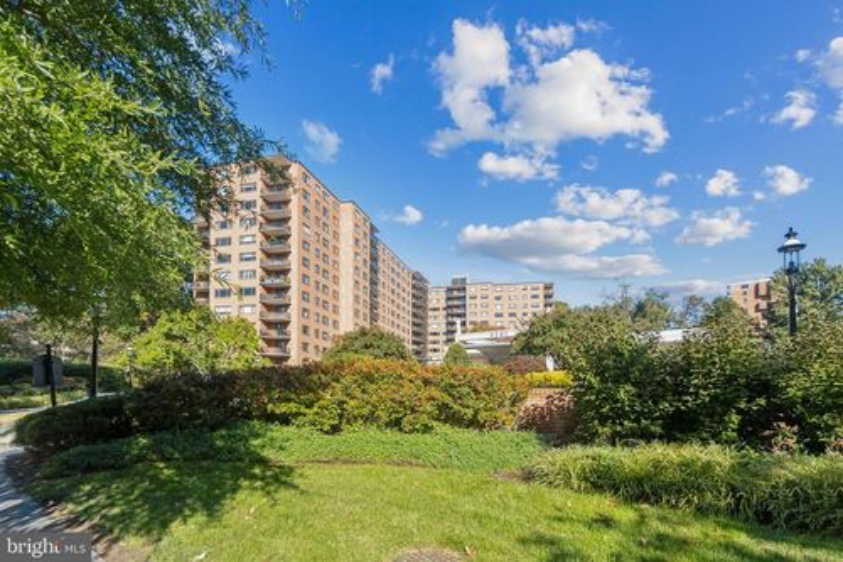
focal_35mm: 18
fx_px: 421
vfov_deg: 67.3
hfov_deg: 90.0
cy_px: 281
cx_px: 422
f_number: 4.5
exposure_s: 1/500
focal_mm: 12
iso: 200
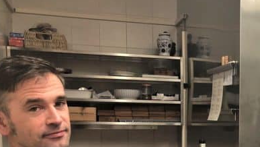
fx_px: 434
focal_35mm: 63
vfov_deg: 18.3
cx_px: 250
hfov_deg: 31.2
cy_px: 167
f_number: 1.8
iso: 40
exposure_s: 1/20
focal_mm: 3.99
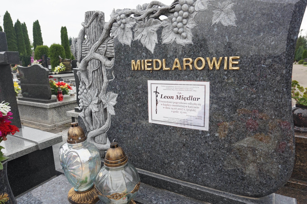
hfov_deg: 73.8
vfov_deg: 53.1
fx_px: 205
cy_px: 102
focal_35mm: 24
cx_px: 154
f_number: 5.6
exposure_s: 1/80
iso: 100
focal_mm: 16
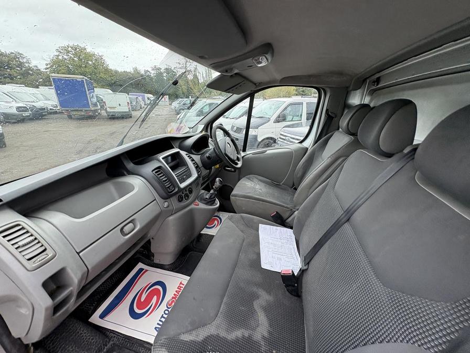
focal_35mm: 14
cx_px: 235
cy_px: 176
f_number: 2.2
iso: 64
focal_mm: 2.22
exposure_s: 1/193
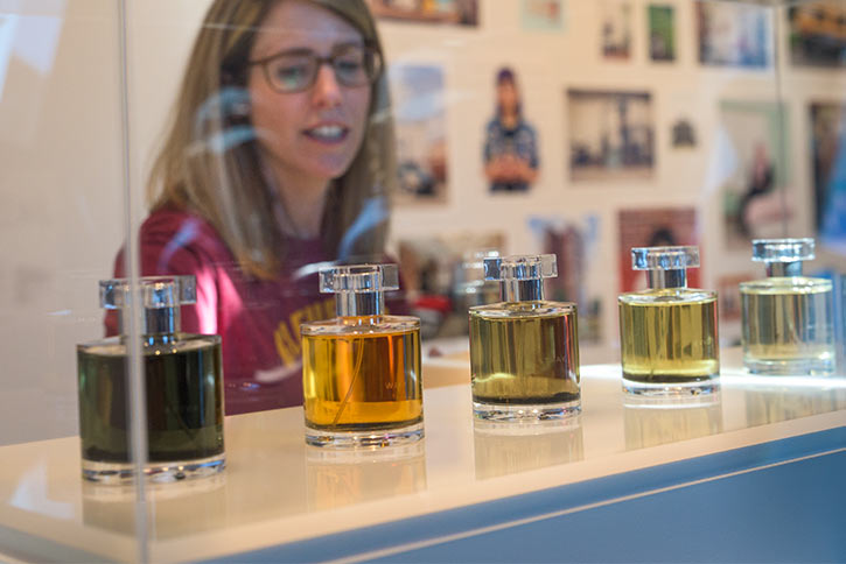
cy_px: 282
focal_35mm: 44
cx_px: 423
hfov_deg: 44.5
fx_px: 1034
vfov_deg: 30.5
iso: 1250
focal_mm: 44
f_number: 5.6
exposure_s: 1/200
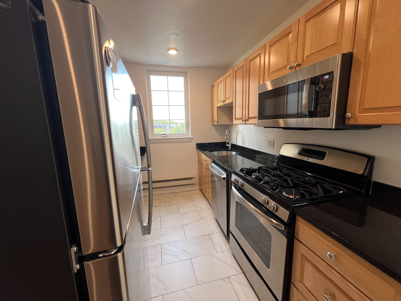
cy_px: 150
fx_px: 151
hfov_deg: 106.2
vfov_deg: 89.9
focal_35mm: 13
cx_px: 200
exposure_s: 1/120
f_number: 1.8
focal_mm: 1.57
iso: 125
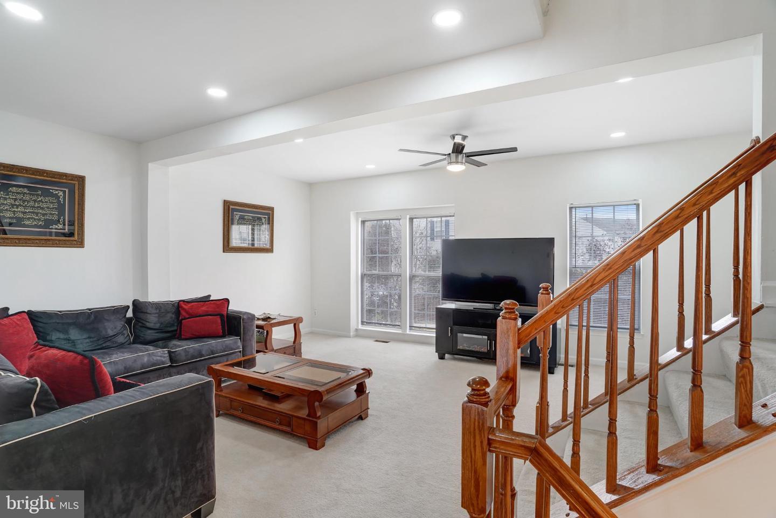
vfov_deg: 70.5
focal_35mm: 17
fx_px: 367
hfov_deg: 93.3
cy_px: 259
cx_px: 388
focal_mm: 17
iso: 1250
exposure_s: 1/40
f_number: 8
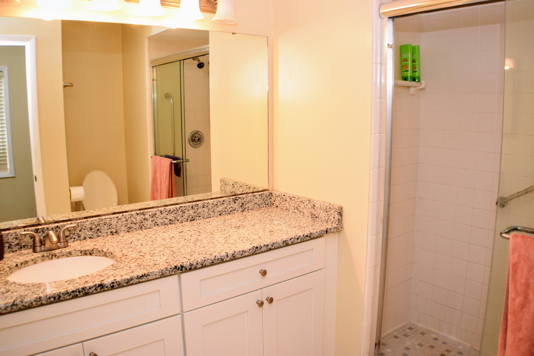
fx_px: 534
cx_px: 267
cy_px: 178
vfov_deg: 36.9
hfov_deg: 53.1
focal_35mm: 36
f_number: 4.5
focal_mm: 24
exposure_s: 1/80
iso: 800
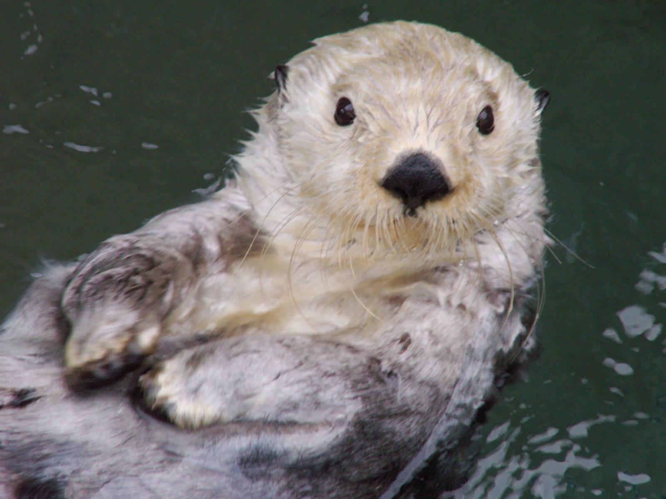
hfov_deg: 5.3
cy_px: 250
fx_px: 7253
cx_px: 333
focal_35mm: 377
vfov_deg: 3.9
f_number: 4.5
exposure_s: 1/100
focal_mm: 62.55
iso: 125
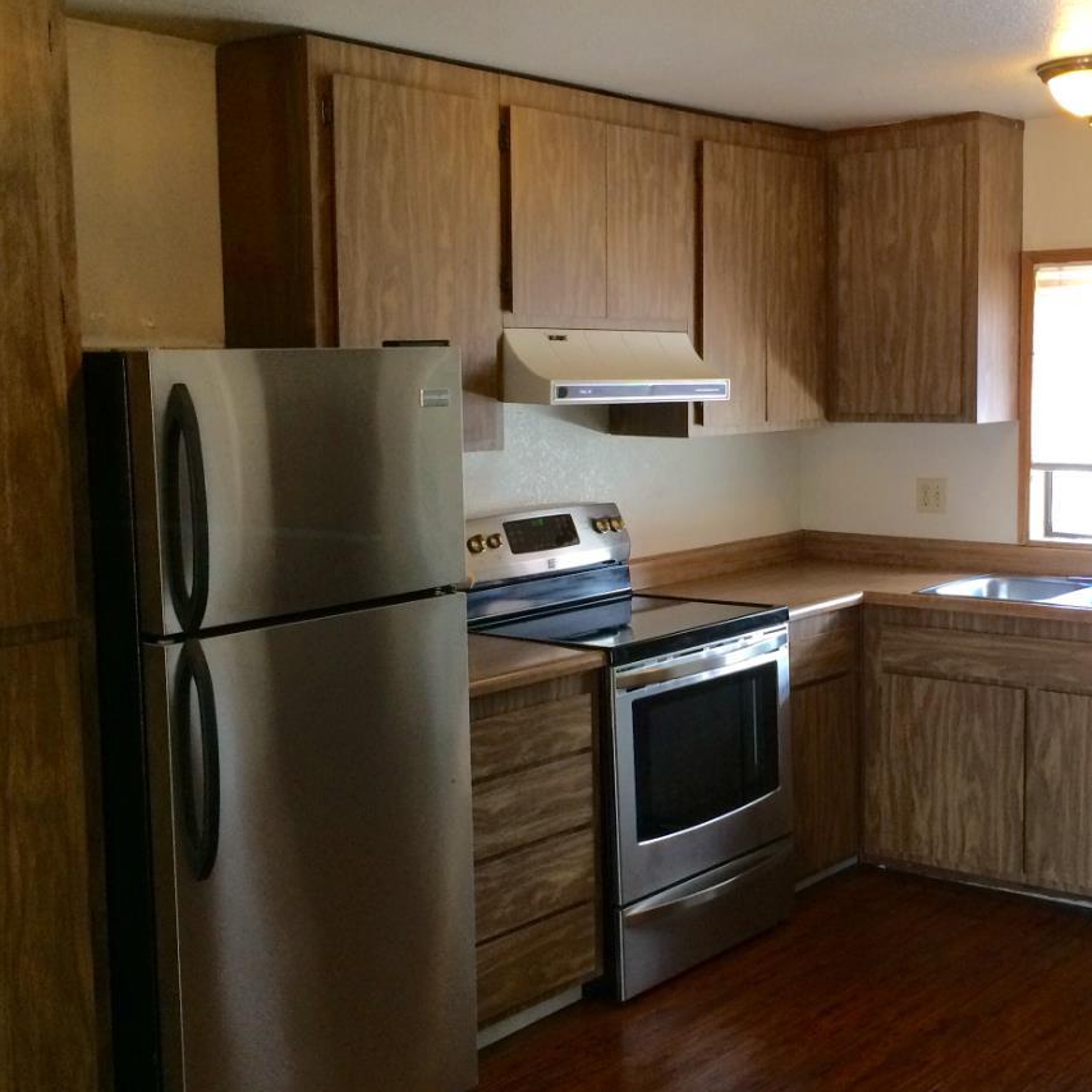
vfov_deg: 37.6
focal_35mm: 45
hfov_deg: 37.1
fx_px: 1606
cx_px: 731
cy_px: 553
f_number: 2.2
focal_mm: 4.15
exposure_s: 1/30
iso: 64
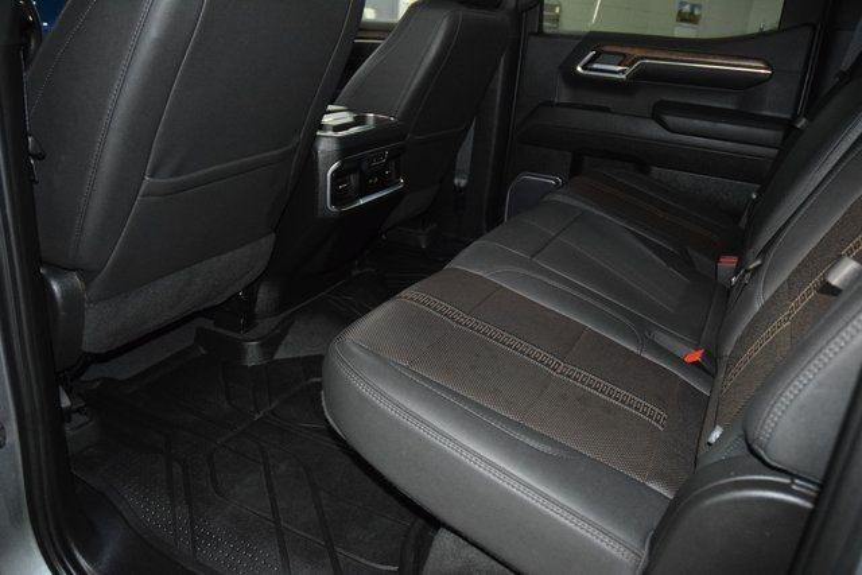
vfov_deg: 48.0
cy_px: 288
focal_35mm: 27
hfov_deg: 67.4
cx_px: 431
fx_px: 647
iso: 3200
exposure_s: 1/100
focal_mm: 18
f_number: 3.5
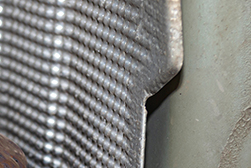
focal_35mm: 150
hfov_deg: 12.8
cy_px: 344
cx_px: -157
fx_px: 1046
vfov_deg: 8.6
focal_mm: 35
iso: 100
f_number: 4
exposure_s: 1/60
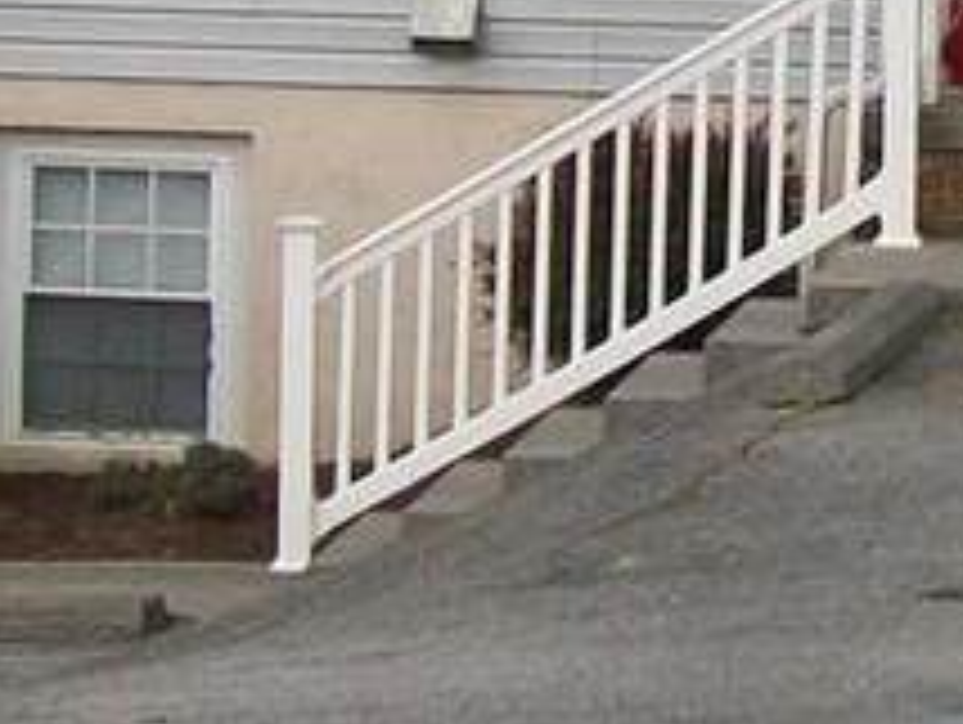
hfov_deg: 9.1
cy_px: -207
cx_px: 1210
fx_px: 5988
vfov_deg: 6.9
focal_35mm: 215
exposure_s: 1/400
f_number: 2.7
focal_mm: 6
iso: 64
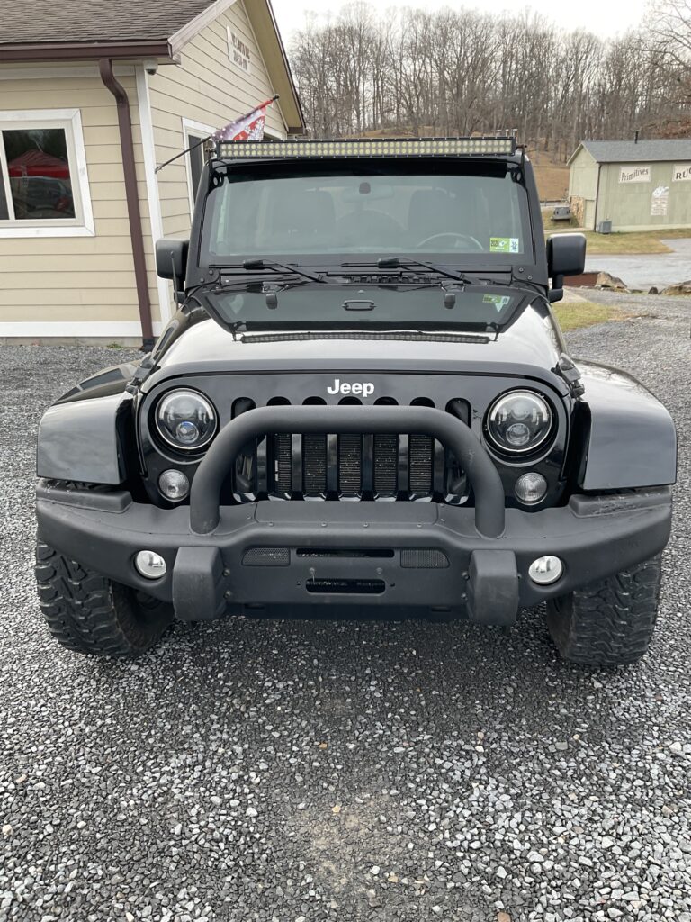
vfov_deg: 61.7
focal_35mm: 29
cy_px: 461
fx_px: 772
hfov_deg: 48.2
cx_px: 346
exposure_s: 1/120
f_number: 1.8
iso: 16
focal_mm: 3
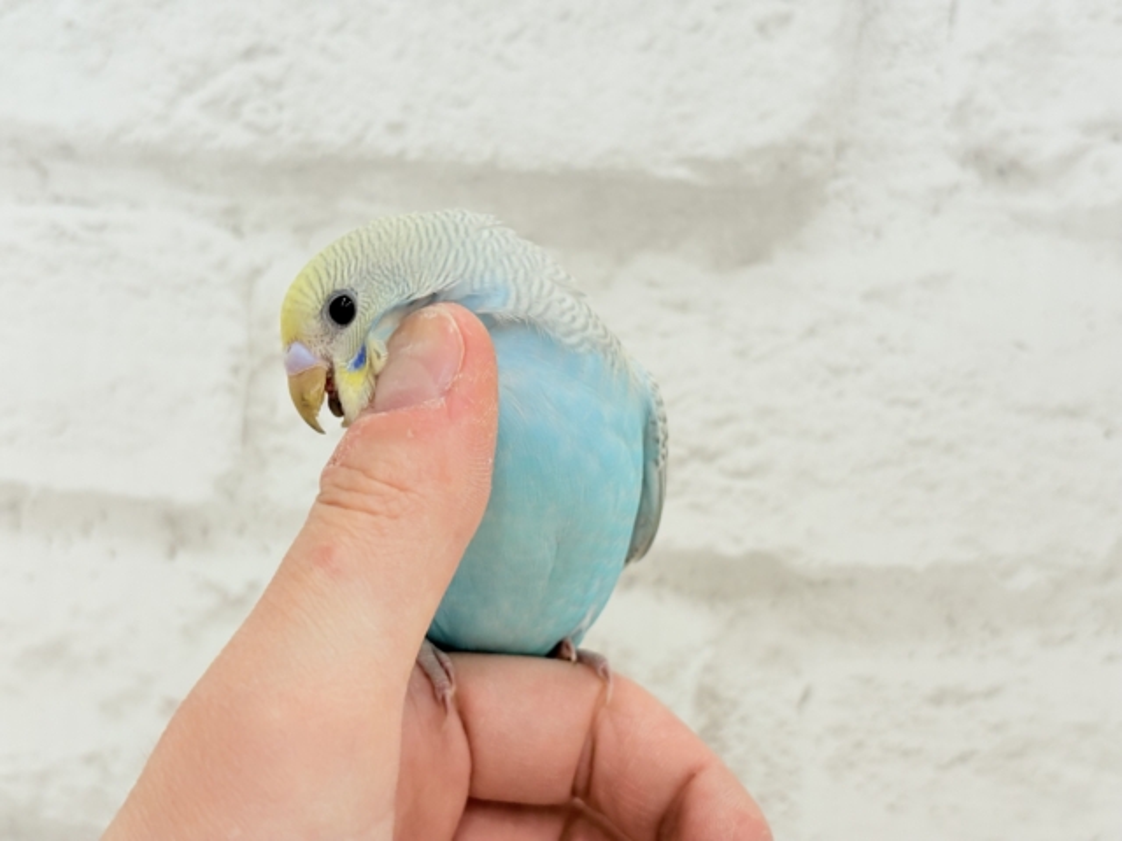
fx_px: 1685
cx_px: 561
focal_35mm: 52
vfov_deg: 28.0
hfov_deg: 36.8
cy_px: 420
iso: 80
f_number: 1.6
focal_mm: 5.96
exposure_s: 1/100
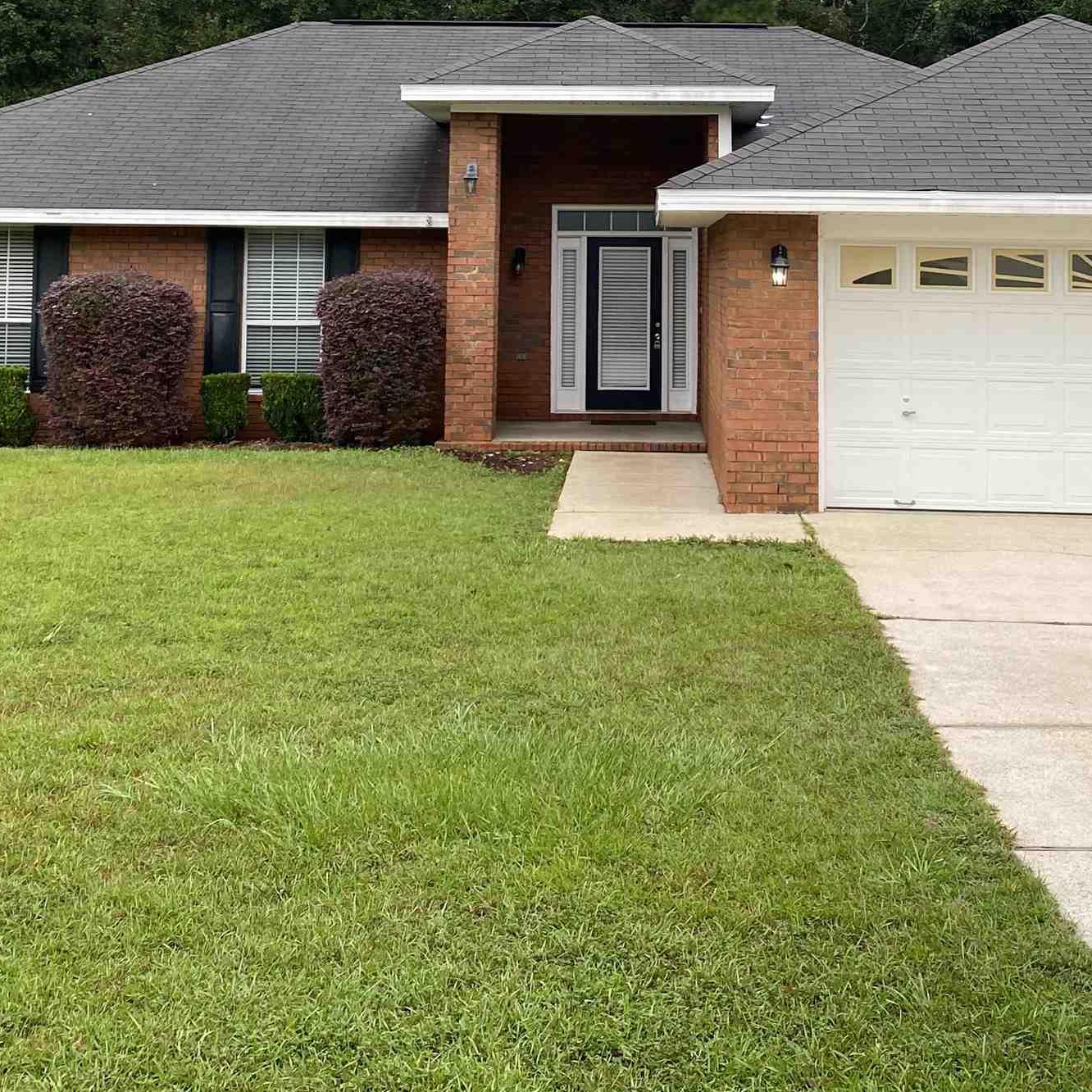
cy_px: 152
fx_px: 1892
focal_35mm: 53
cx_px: 611
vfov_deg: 31.0
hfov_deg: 32.2
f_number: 1.8
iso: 40
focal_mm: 4.25
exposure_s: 1/122
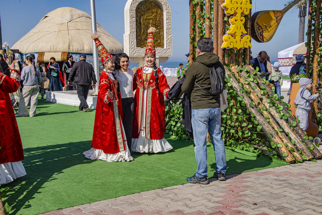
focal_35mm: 56
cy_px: 108
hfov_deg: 35.6
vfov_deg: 24.2
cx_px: 161
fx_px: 501
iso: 160
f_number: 11
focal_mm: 56
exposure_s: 1/250
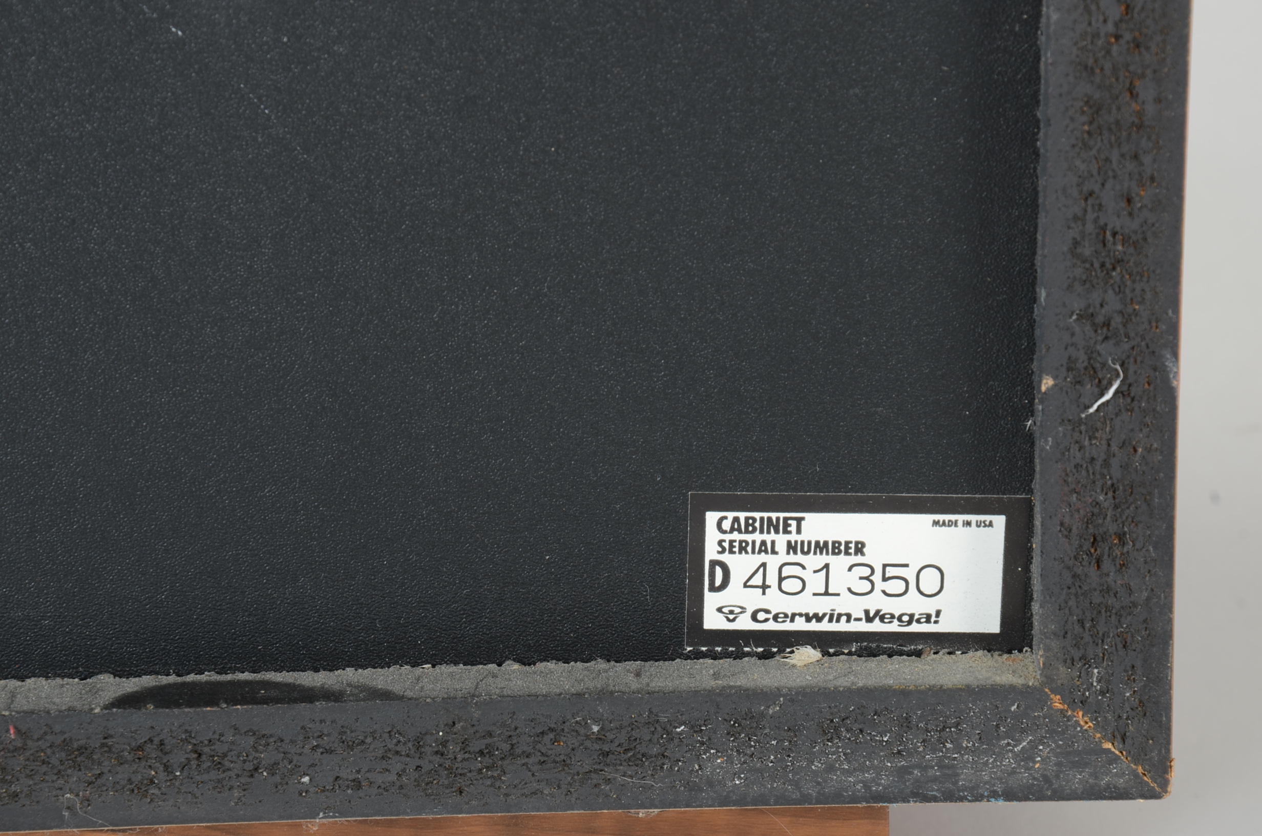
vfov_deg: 8.7
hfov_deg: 13.1
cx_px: 631
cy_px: 418
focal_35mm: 158
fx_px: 5510
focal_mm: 105
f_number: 13
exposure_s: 1/125
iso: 125
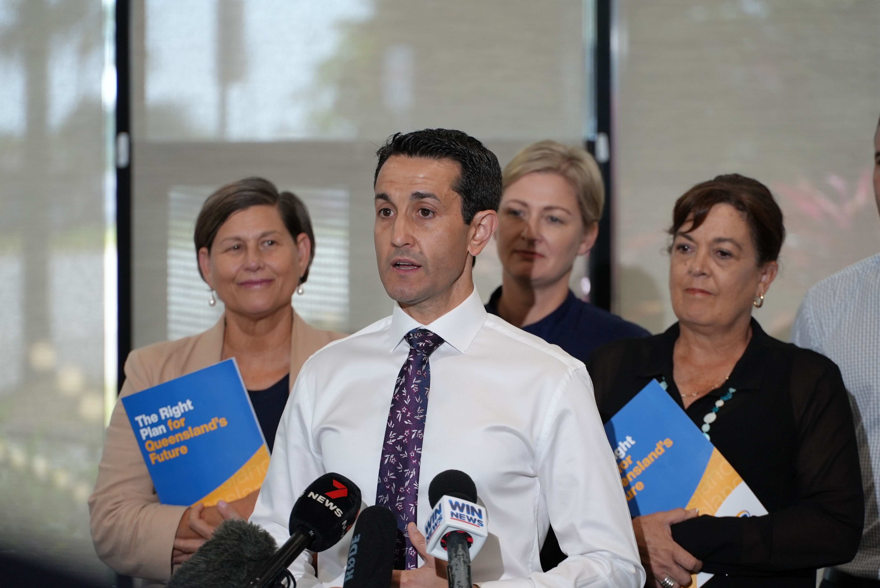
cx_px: 440
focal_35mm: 135
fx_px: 3302
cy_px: 294
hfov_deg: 15.2
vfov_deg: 10.2
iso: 1000
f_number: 4
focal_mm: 135
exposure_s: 1/160
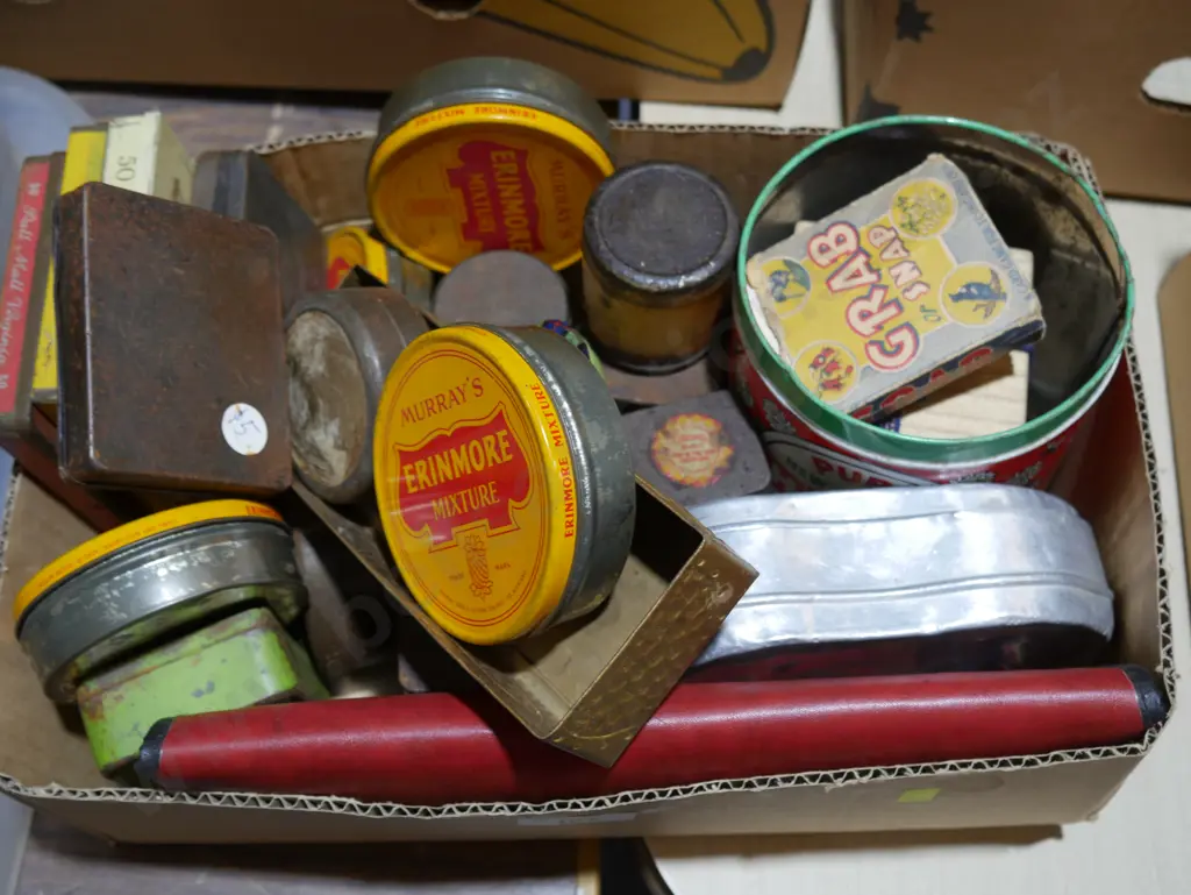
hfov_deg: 44.8
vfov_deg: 34.4
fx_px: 1446
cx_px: 596
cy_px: 448
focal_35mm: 42
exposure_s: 1/60
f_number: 4.6
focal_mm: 21
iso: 320
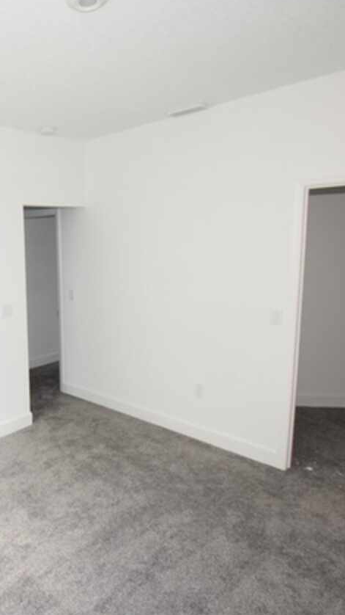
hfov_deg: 43.2
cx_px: 29
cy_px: 303
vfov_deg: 76.3
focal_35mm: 24
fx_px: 391
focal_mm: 10
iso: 1000
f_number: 3.5
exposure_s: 1/60
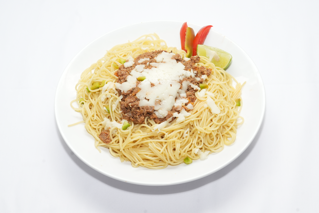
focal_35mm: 75
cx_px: 160
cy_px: 106
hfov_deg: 27.0
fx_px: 665
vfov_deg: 18.2
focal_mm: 50
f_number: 10
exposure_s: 1/100
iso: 400
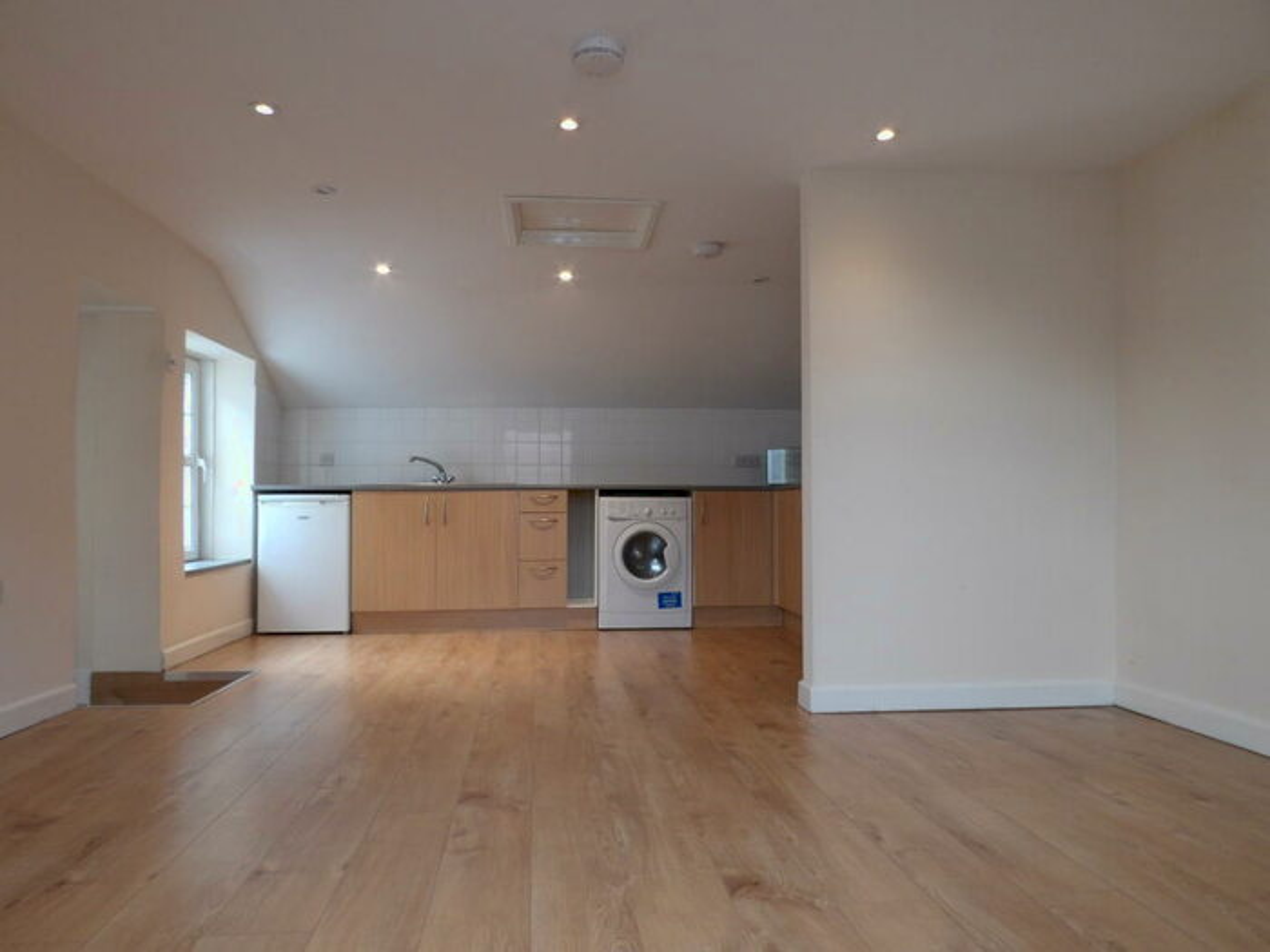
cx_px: 635
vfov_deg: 56.8
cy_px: 476
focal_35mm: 24
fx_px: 881
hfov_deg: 71.6
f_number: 4.1
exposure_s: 1/16
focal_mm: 4.3
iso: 200
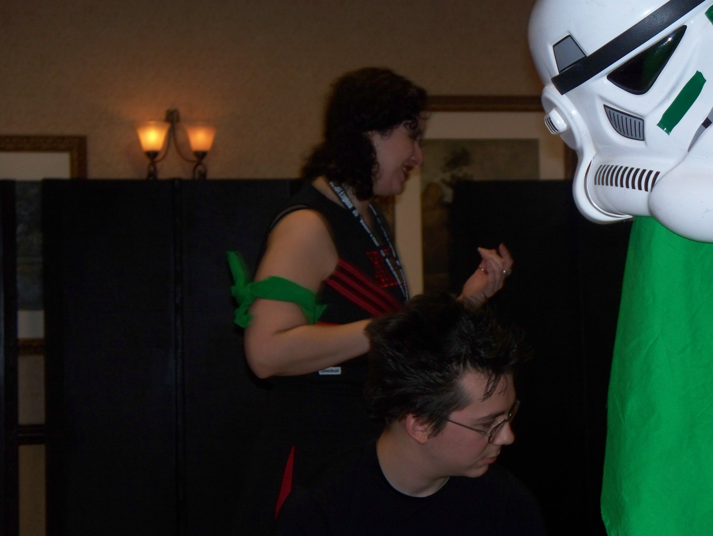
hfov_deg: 18.7
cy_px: 268
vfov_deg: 14.1
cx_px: 356
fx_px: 2164
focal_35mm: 105
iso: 200
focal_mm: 22.05
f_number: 3.8
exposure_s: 1/50
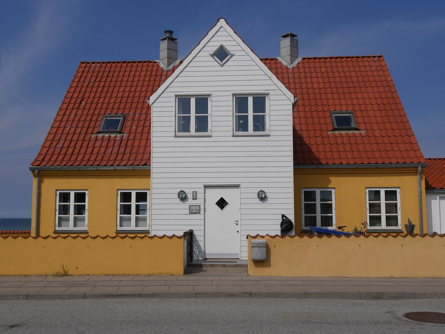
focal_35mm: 38
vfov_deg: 37.7
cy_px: 167
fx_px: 489
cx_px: 222
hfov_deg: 49.0
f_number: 8
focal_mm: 19
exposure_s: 1/1600
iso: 200
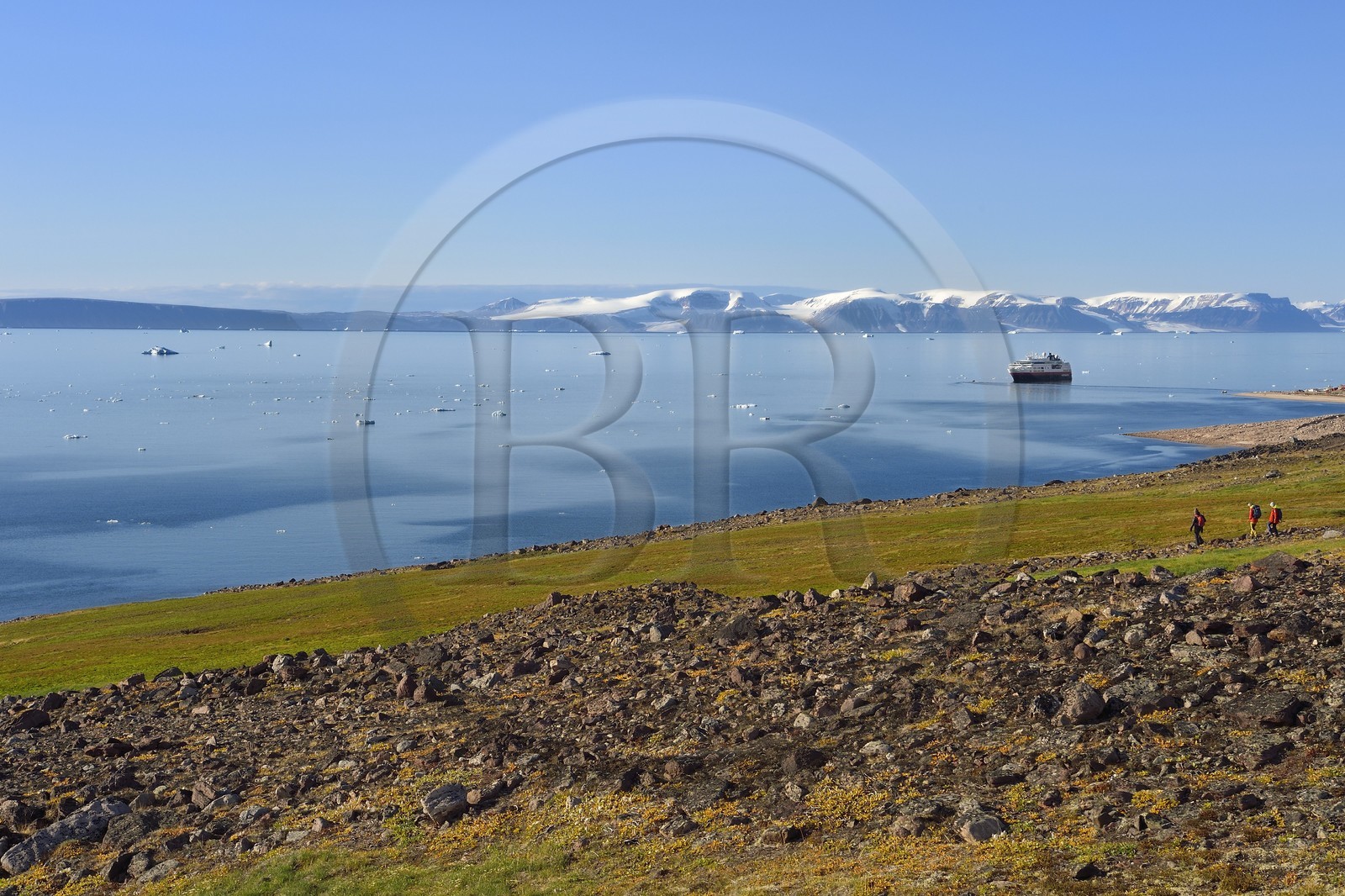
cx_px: 672
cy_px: 448
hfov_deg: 28.8
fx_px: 2615
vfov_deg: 19.4
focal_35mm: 70
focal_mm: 70
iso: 200
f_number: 14
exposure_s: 1/250
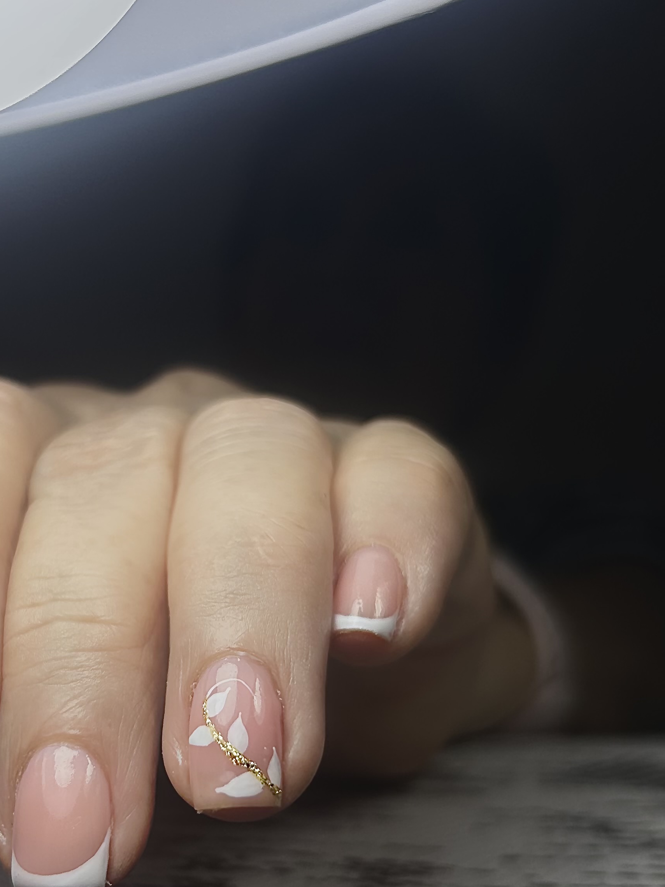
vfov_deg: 40.8
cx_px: 201
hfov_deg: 31.2
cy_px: 573
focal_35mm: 46
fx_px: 1178
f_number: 1.5
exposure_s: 1/3077
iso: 50
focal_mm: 5.7
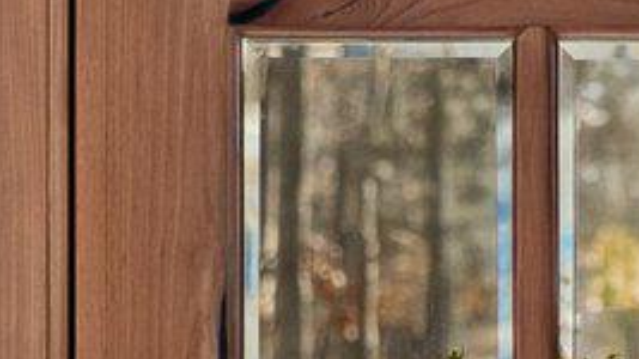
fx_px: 11823
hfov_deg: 3.1
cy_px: 1114
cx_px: 96
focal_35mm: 698
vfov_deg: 1.7
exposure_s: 1/40
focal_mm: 87
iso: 500
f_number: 5
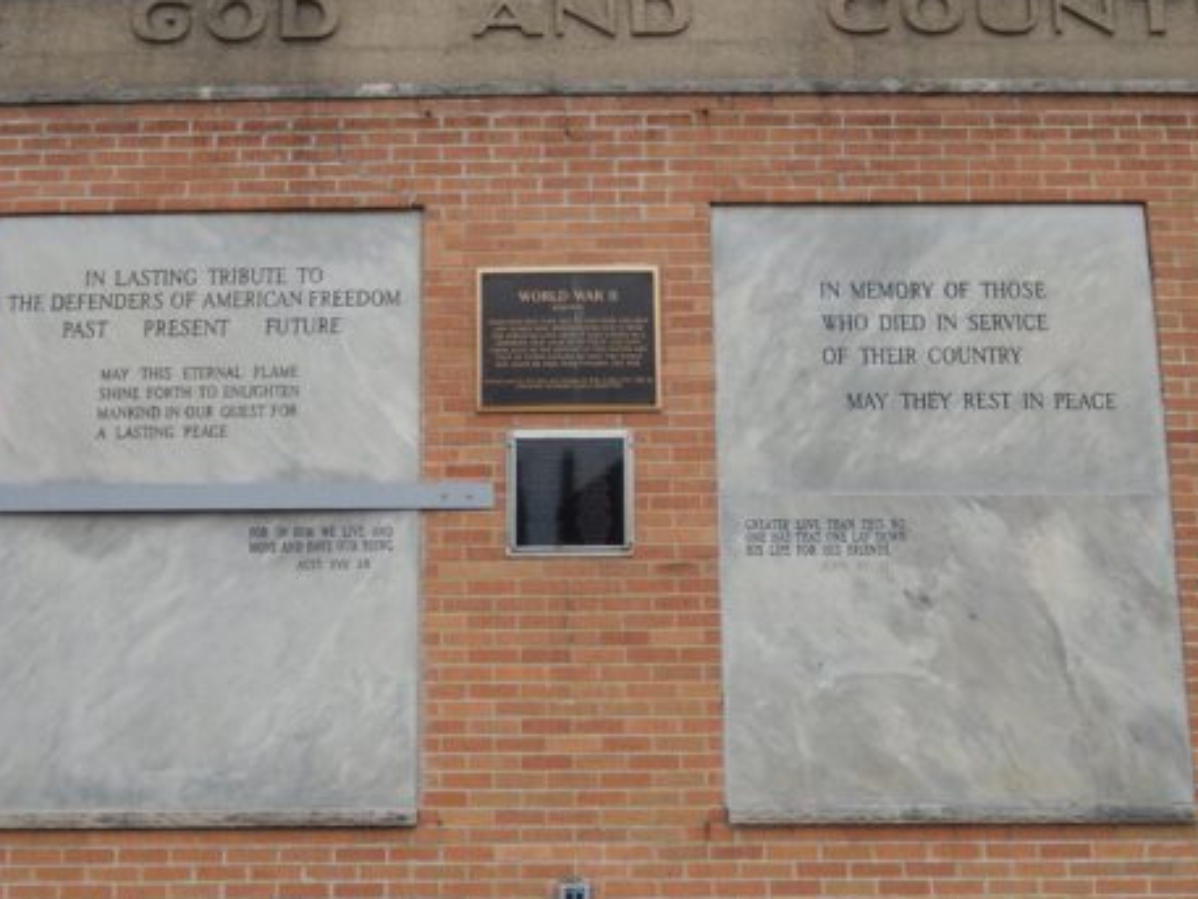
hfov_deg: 44.7
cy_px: 372
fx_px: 1454
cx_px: 553
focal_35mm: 42
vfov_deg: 34.3
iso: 125
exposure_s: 1/800
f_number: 3.8
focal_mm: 5.7
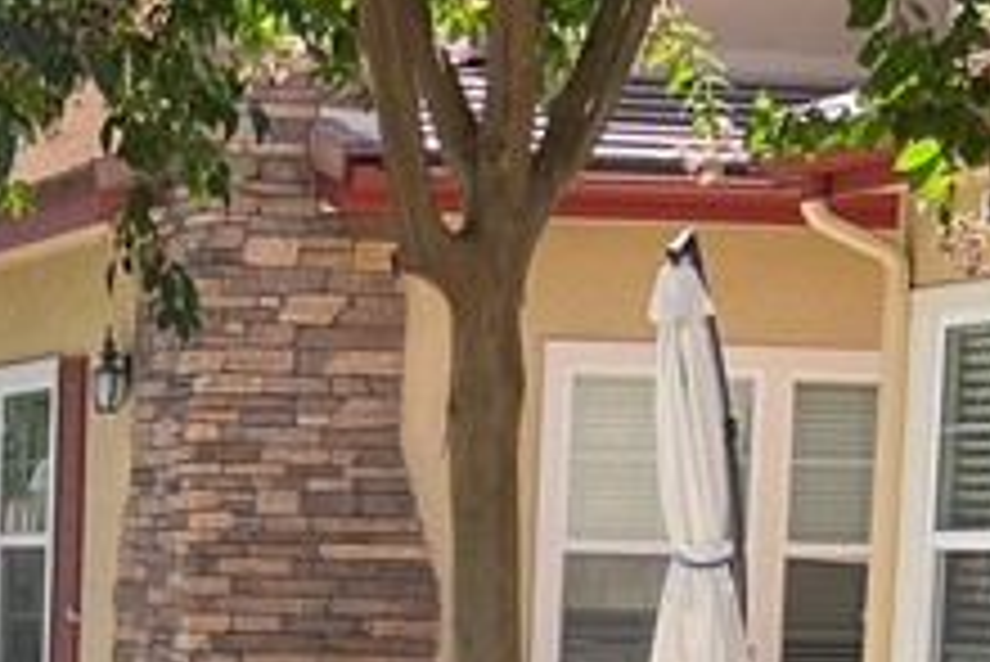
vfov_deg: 10.7
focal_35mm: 126
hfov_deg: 15.3
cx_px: -387
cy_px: 784
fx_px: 3467
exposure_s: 1/957
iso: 50
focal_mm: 5.7
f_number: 1.5
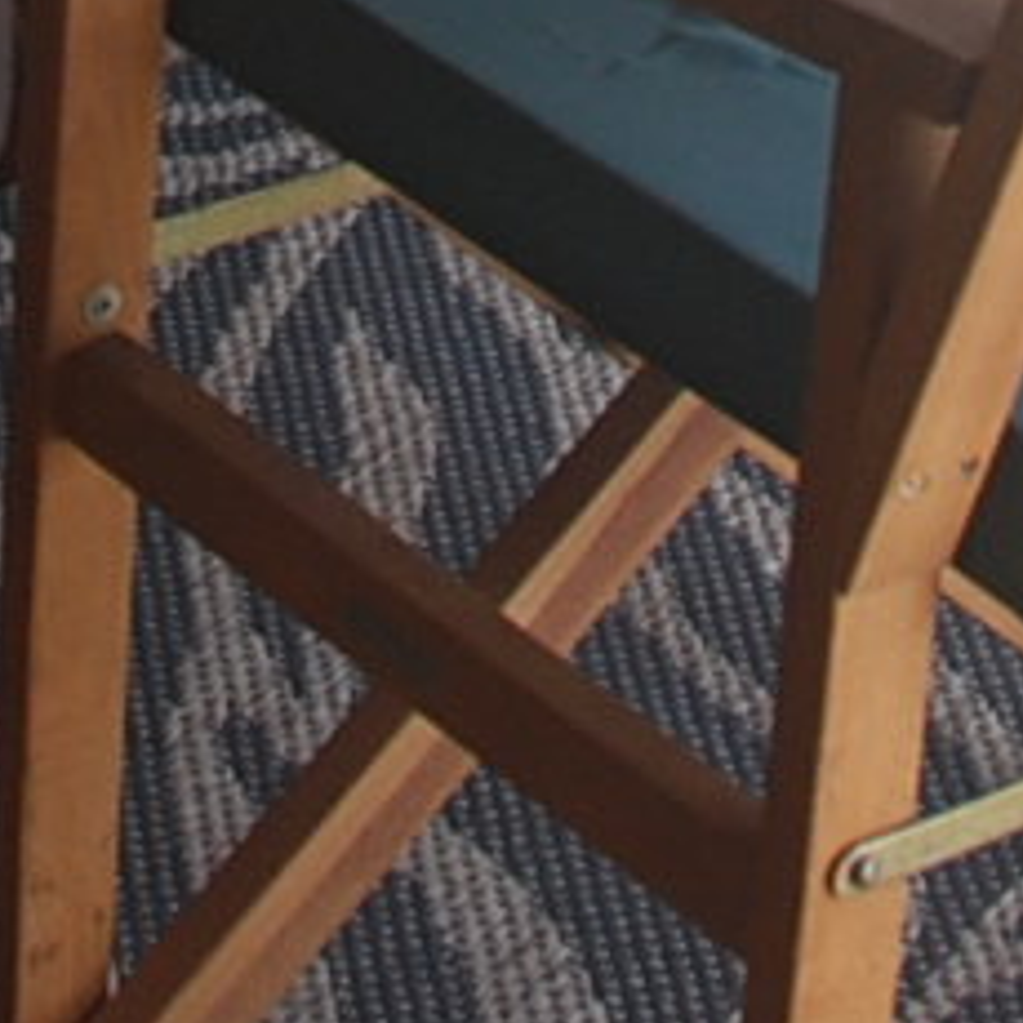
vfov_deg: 8.2
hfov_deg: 9.0
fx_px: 6453
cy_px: -1583
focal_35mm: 193
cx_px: 213
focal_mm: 18
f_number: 5
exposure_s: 1/100
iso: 200
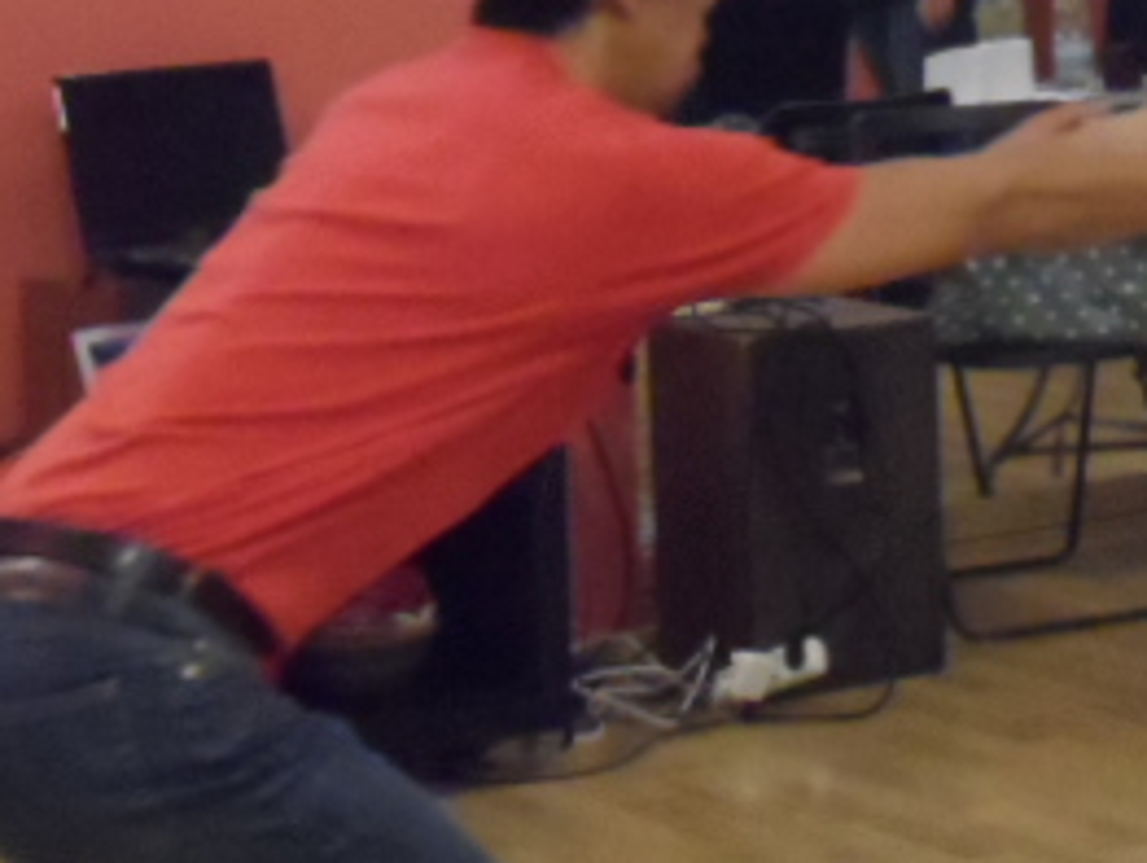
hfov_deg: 15.5
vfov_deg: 11.9
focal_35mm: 125
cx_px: 1138
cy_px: 320
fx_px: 4146
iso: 800
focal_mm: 5.3
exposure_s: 1/30
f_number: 3.4
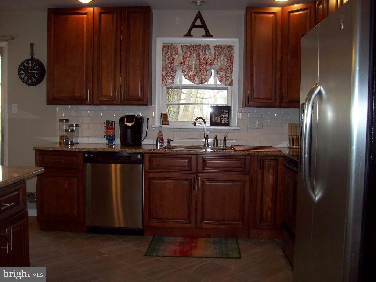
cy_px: 141
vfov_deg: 39.7
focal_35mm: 36
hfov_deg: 51.4
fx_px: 391
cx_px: 188
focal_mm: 6
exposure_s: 1/64
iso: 80
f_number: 2.7
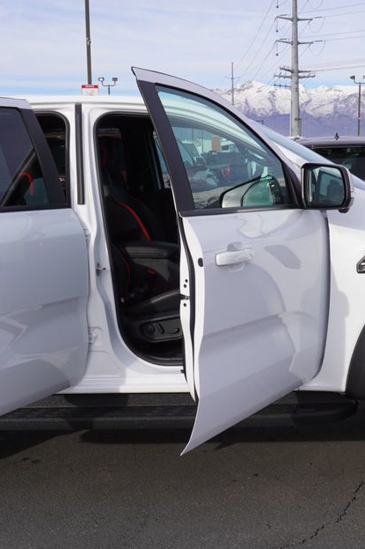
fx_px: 789
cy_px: 291
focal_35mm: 52
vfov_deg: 38.3
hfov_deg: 25.9
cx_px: 255
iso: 100
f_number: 9
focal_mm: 21
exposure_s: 1/125
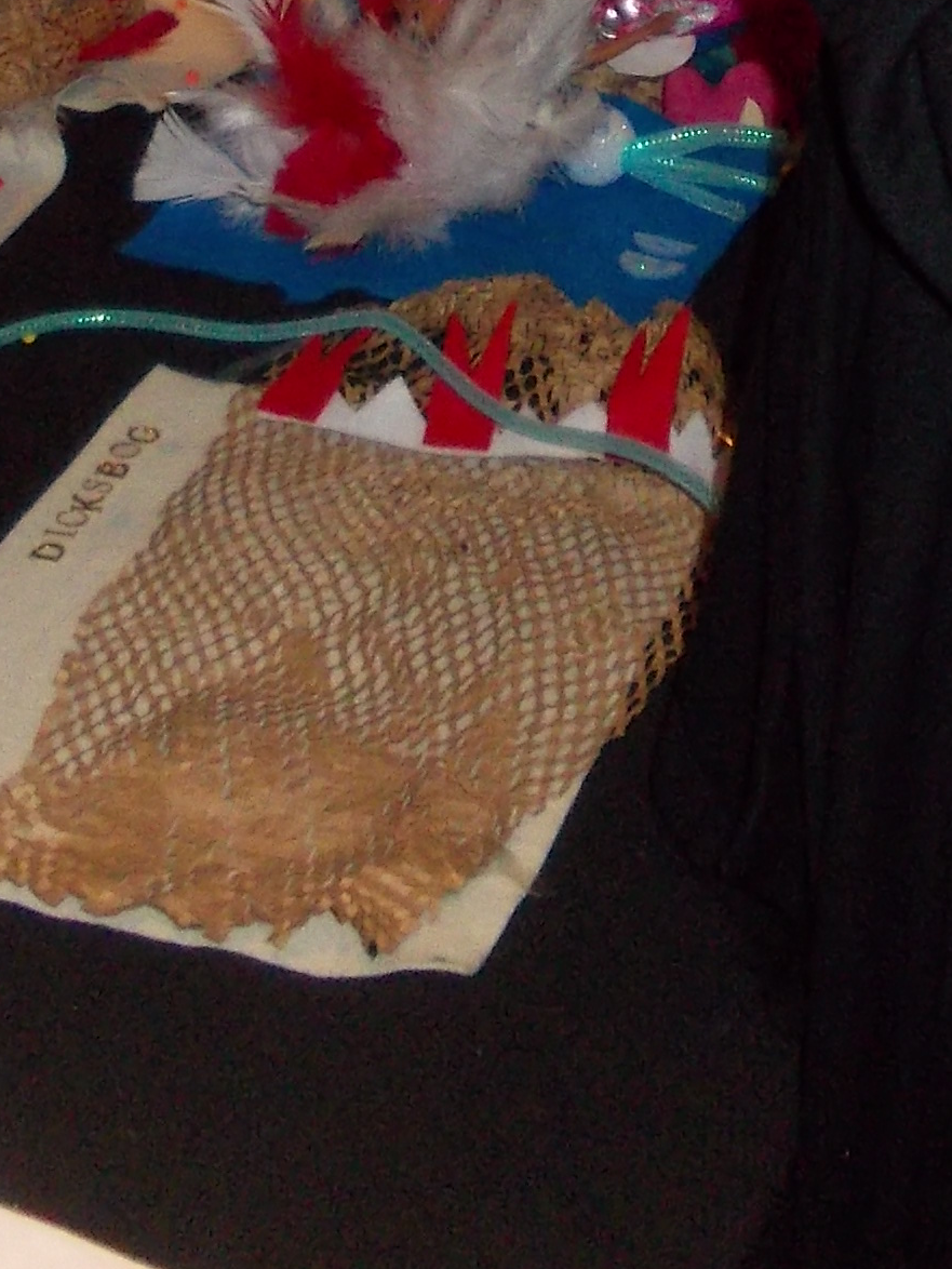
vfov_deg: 20.4
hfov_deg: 16.9
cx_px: 722
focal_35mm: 87
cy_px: -414
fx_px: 3189
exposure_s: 1/25
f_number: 2.7
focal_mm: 4
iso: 200
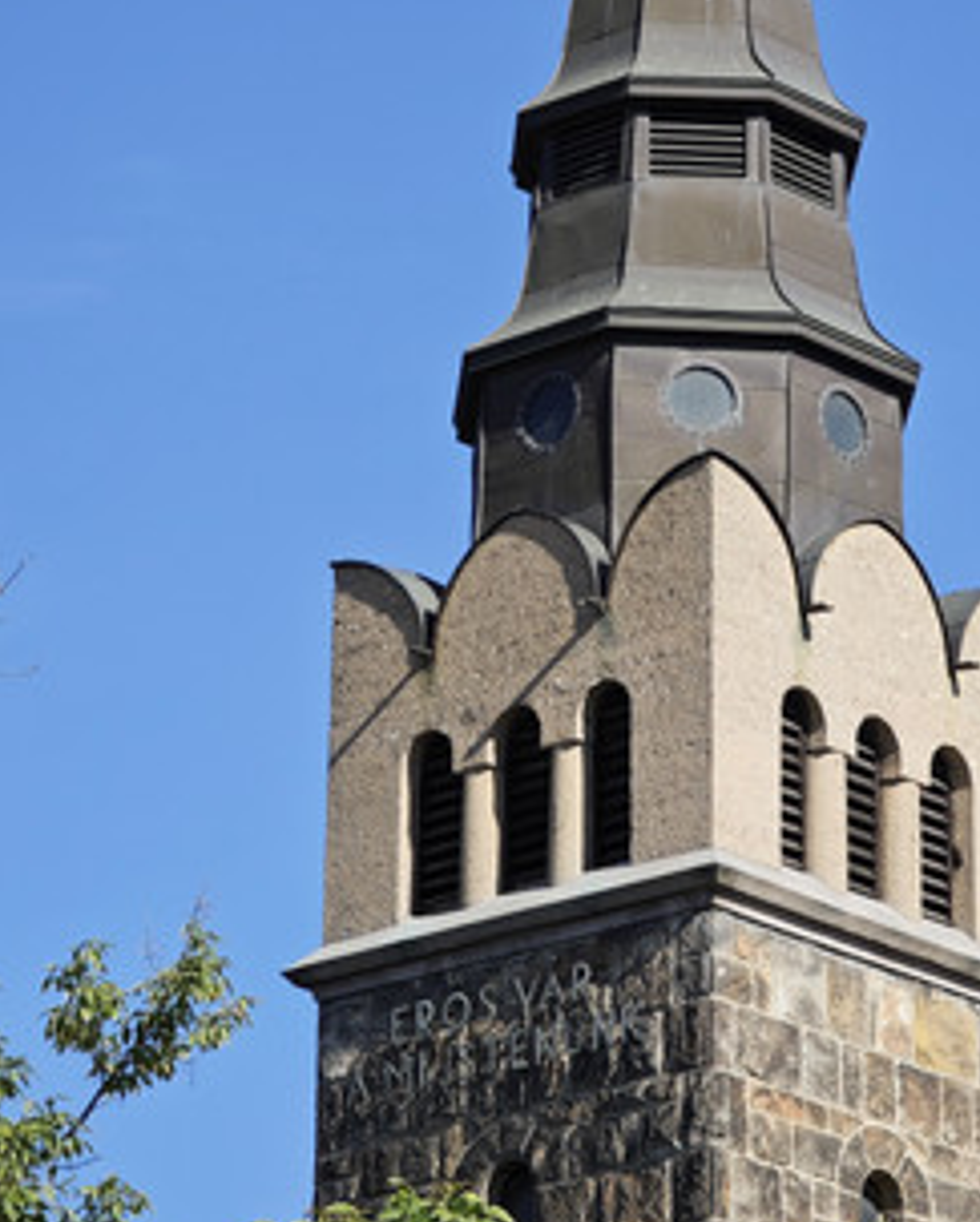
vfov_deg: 10.0
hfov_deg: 8.0
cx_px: 655
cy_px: 319
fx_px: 6987
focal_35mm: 193
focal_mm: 19.4
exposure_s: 1/1042
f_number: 2.5
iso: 50
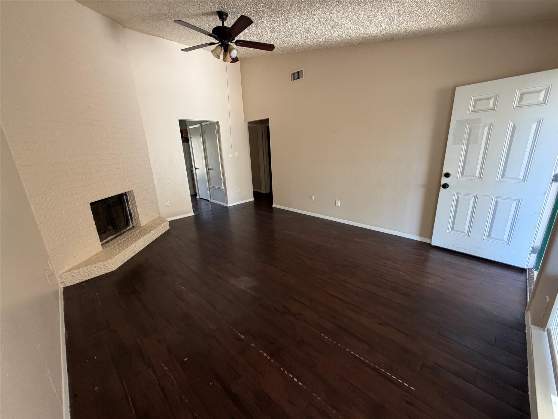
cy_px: 210
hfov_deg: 102.1
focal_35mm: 14
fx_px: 226
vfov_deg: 85.7
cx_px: 279
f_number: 2.2
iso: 320
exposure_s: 1/121
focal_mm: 2.22
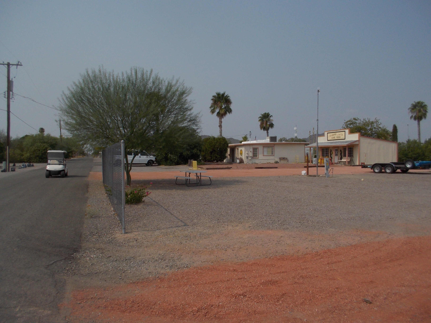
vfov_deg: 48.2
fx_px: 361
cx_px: 216
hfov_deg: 61.7
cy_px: 162
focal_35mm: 29
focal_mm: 4.1
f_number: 3.3
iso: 80
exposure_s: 1/2000
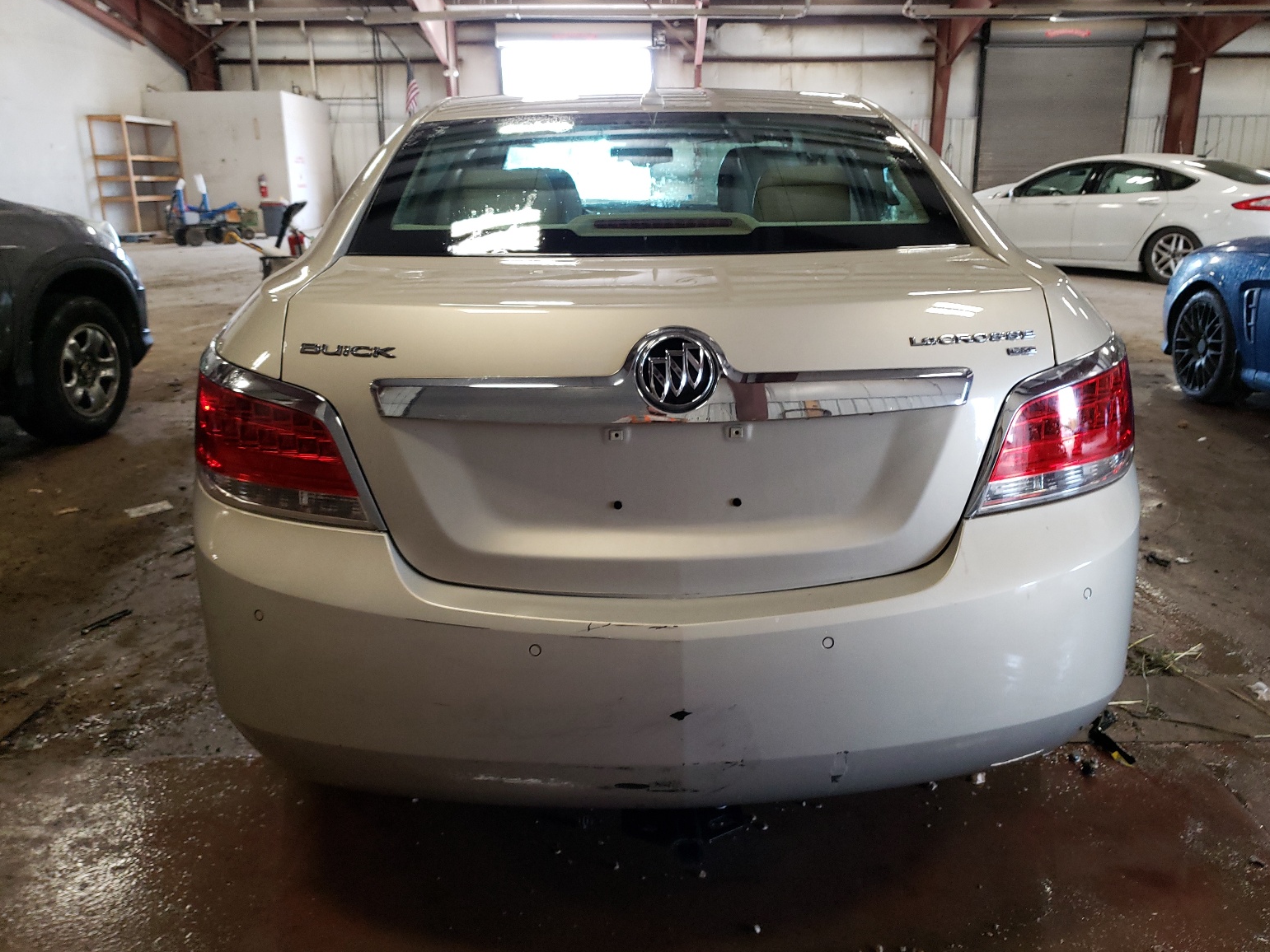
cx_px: 658
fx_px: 991
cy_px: 459
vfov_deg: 51.3
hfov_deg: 65.3
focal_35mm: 27
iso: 147
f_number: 1.5
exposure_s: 1/60.2
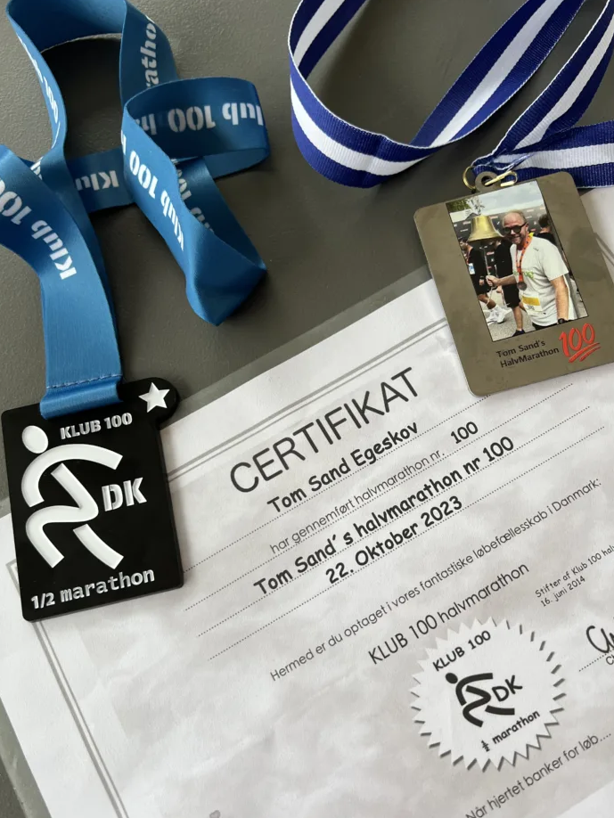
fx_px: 686
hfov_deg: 48.2
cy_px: 438
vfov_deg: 61.6
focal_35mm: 29
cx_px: 312
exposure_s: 1/100
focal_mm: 5.7
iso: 125
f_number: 1.5
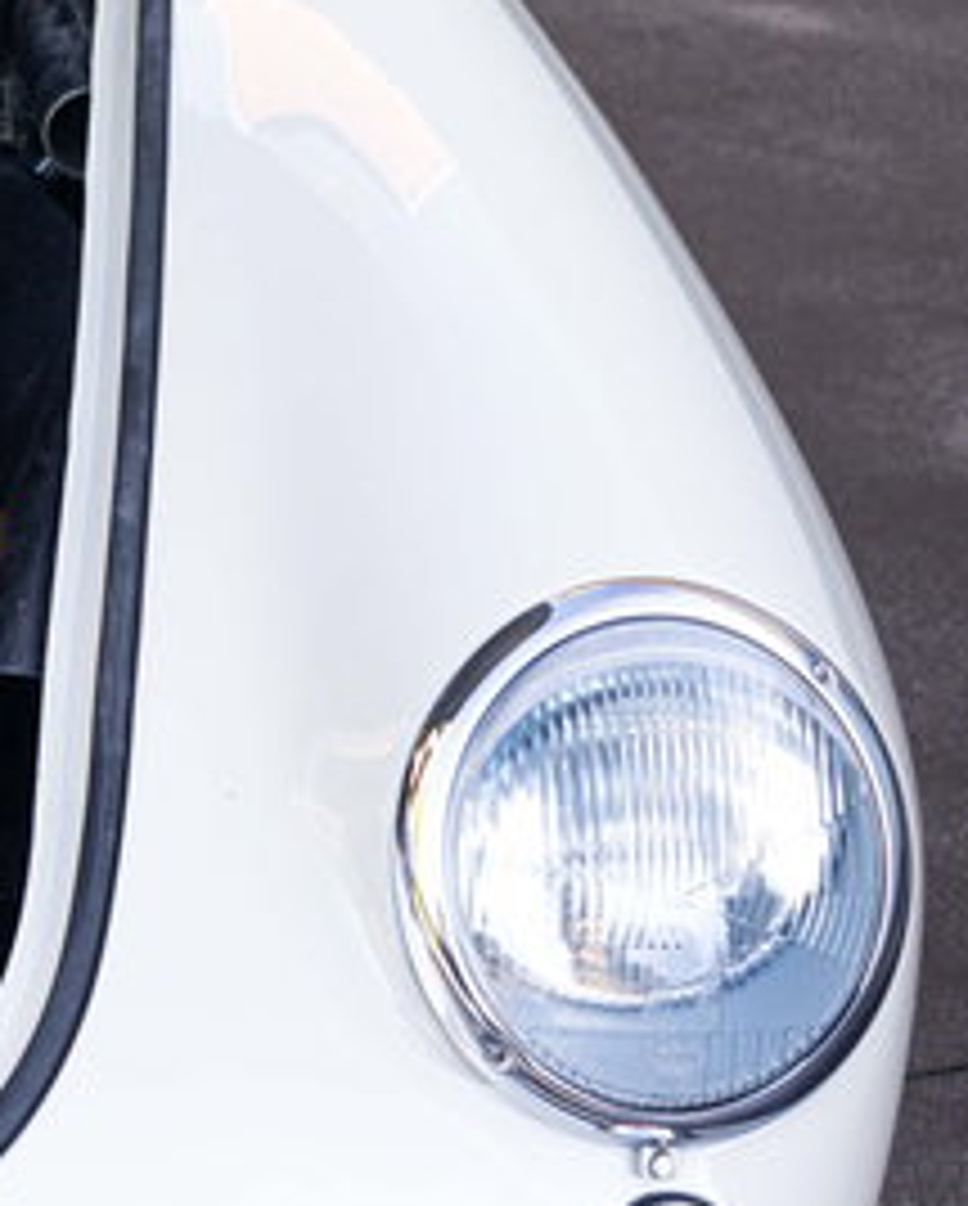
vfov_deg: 14.0
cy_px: 338
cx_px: -693
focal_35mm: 137
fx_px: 4898
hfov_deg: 10.7
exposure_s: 1/25
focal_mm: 51
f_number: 4.5
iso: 50
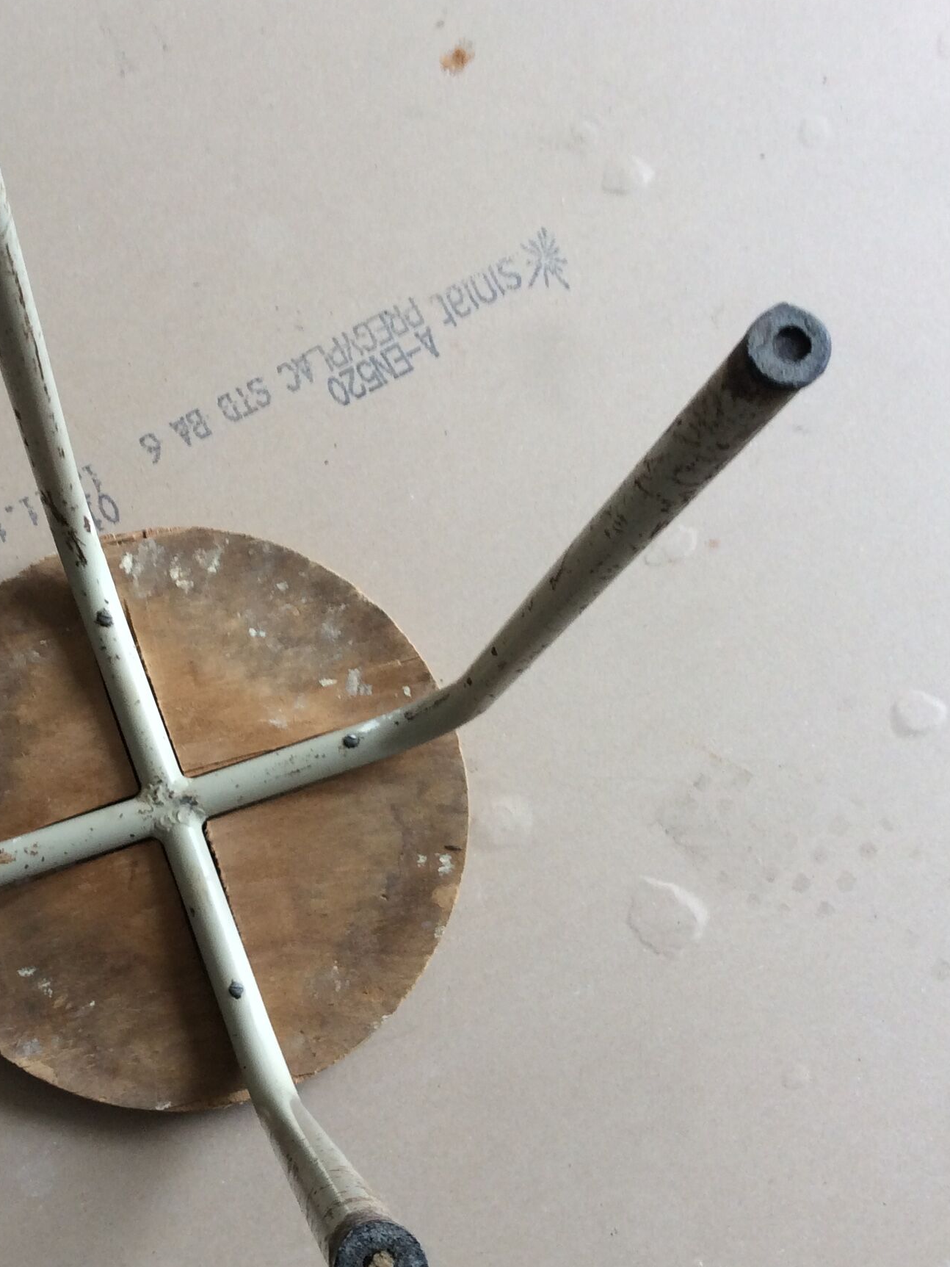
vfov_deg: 39.6
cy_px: 666
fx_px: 1756
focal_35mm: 48
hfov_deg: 29.7
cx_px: 216
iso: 40
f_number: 2.4
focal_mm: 3.3
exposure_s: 1/33
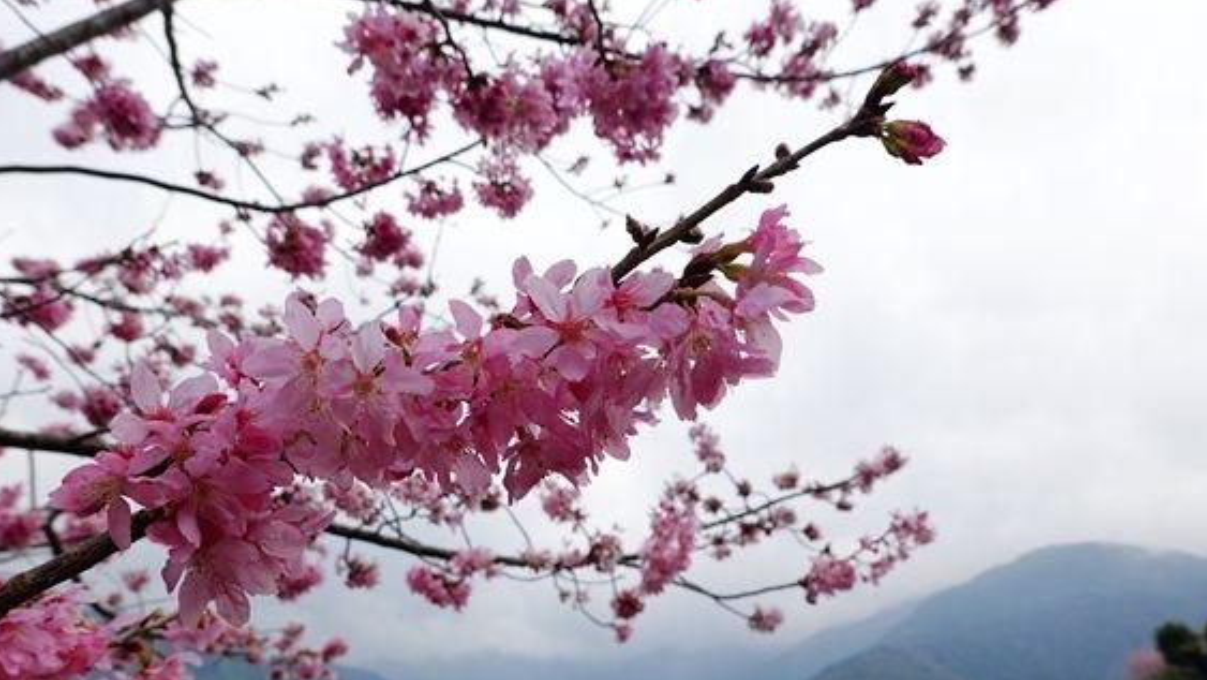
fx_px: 928
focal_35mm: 29
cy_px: 409
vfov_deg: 40.0
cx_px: 551
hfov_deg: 65.9
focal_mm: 9.13
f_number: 4
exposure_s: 1/800
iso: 125
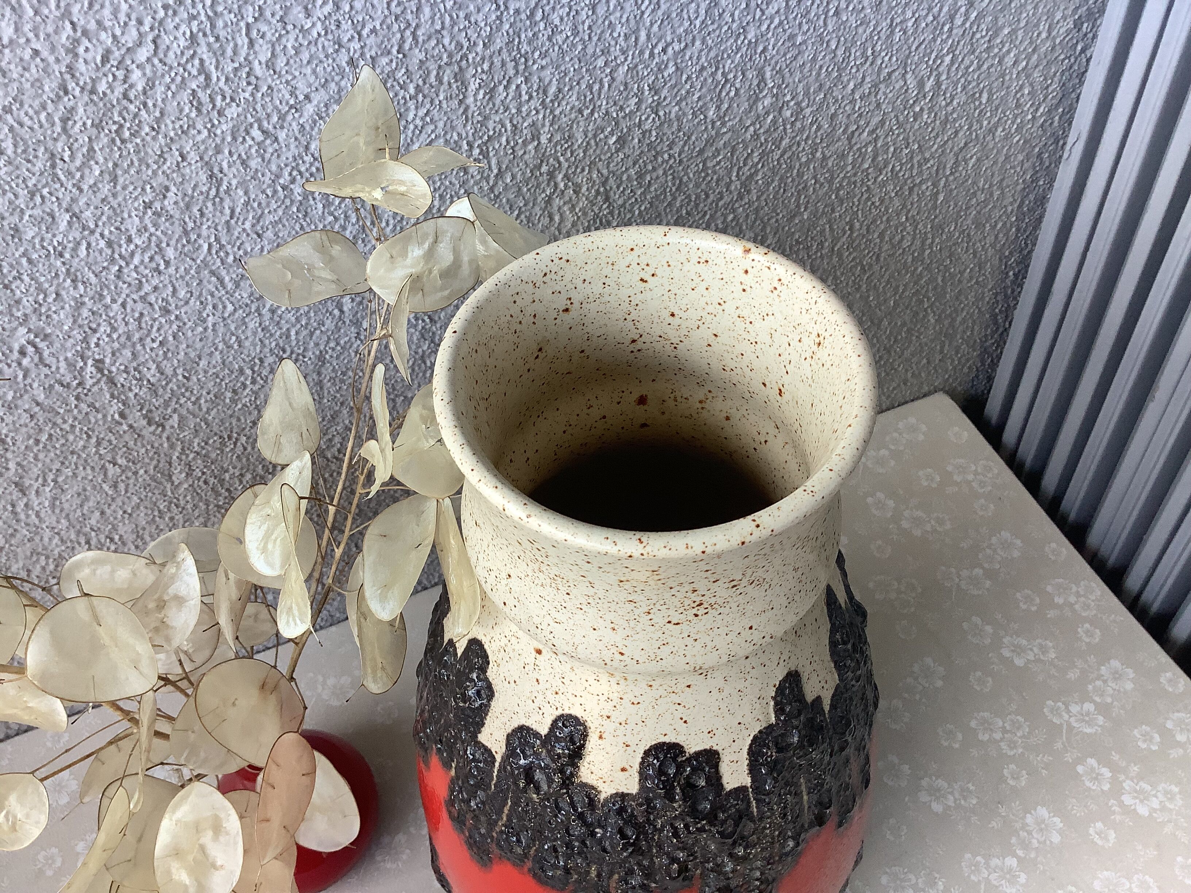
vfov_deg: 45.4
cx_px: 596
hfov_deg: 58.4
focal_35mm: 31
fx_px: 1067
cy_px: 446
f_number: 2.4
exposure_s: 1/120
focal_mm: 3.3
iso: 64
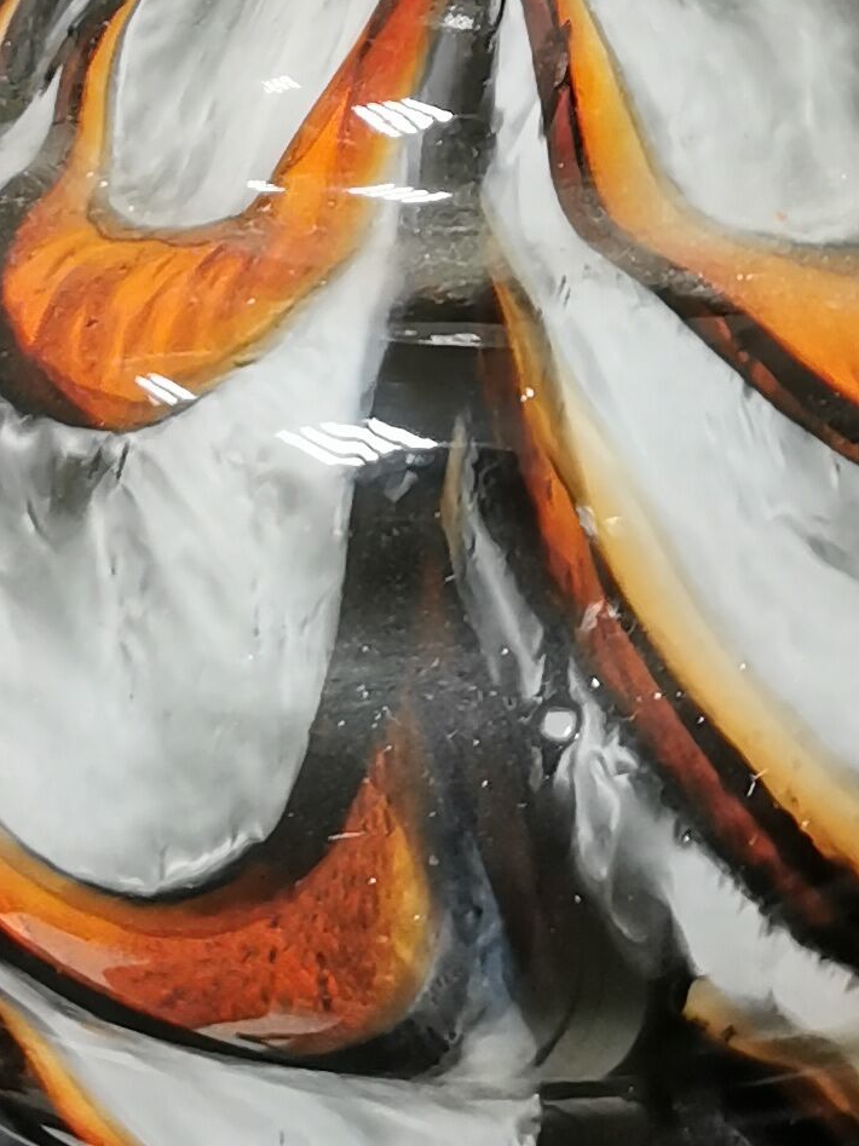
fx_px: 3442
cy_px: -674
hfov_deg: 14.2
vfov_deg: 16.8
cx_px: 309
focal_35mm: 104
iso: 200
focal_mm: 5.58
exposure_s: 1/50
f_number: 1.8
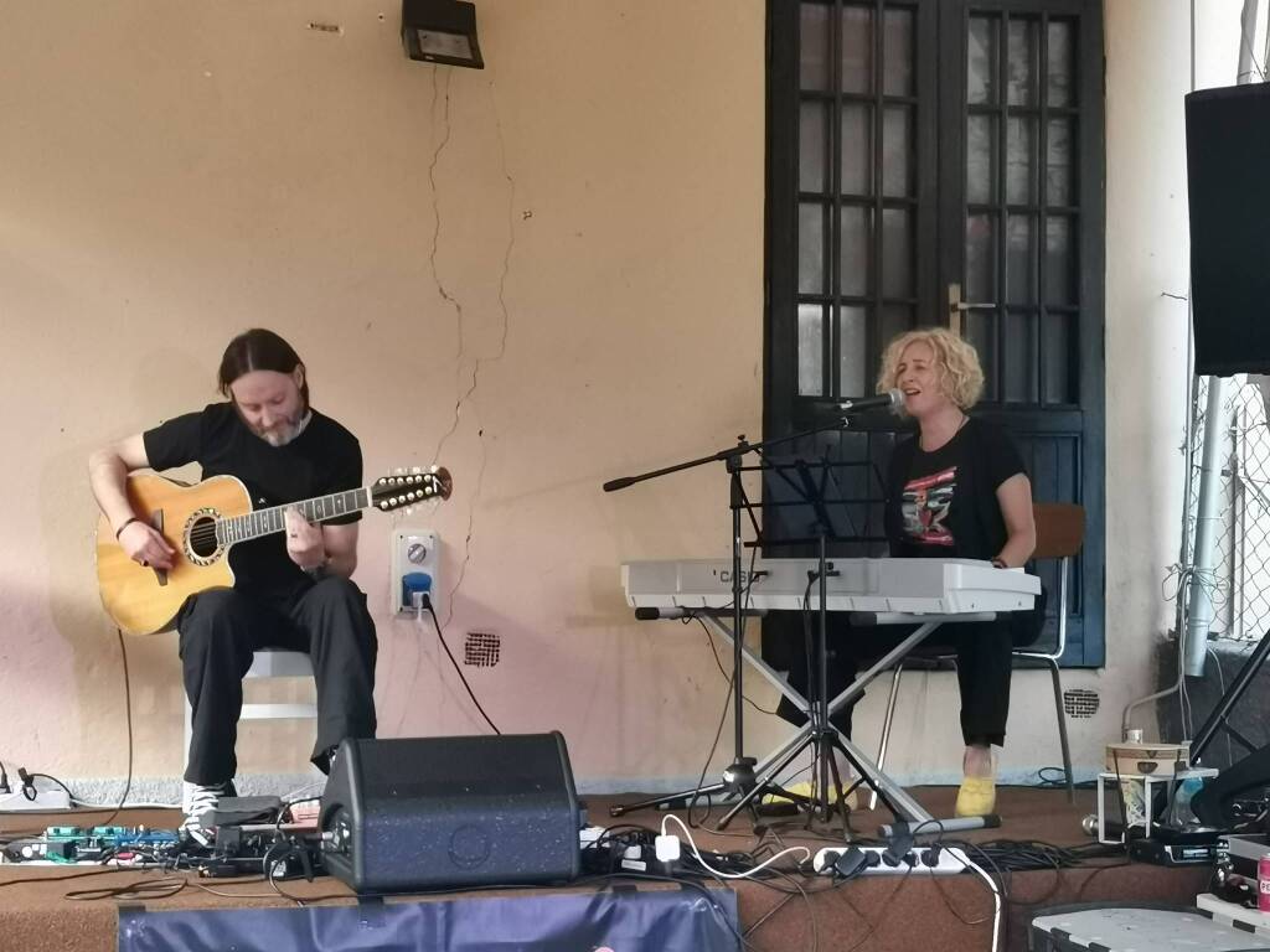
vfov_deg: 22.6
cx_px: 635
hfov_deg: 29.8
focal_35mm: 65
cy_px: 476
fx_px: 2385
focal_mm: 4.75
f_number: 1.8
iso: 250
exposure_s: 1/100
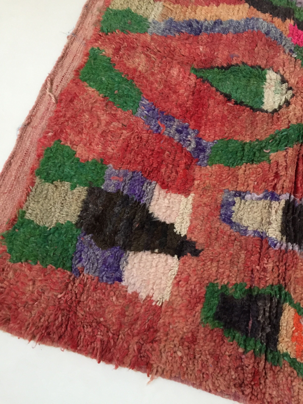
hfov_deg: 48.2
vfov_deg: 61.7
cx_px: 152
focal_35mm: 29
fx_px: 338
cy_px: 202
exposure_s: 1/17
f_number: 2.2
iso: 250
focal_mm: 4.15
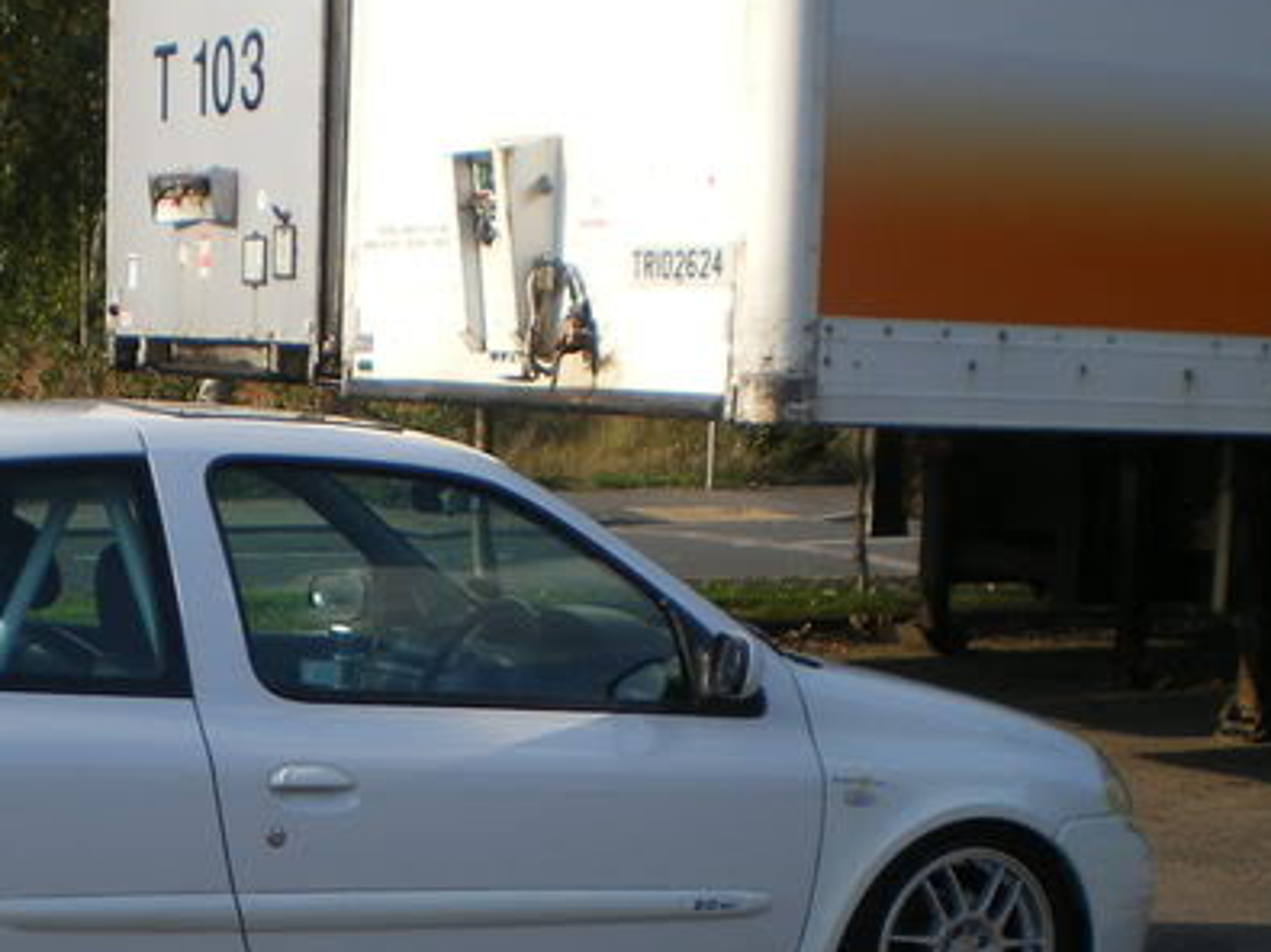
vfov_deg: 18.9
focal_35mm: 77
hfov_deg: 24.9
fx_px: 2826
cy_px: 794
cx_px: 232
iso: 64
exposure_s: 1/320
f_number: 4.6
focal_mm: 6.3
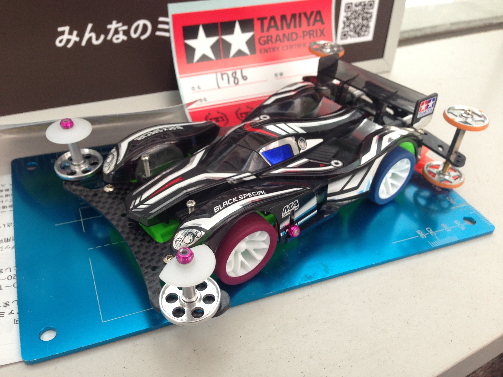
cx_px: 252
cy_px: 188
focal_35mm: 33
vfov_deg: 42.9
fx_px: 480
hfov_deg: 55.4
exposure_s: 1/24
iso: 50
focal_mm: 4.12
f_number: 2.4
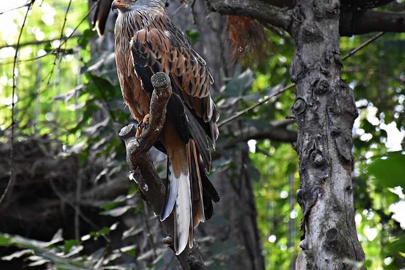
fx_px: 3082
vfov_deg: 5.0
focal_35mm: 274
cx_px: 161
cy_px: 108
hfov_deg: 7.5
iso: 2000
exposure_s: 1/500
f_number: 5.6
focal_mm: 140
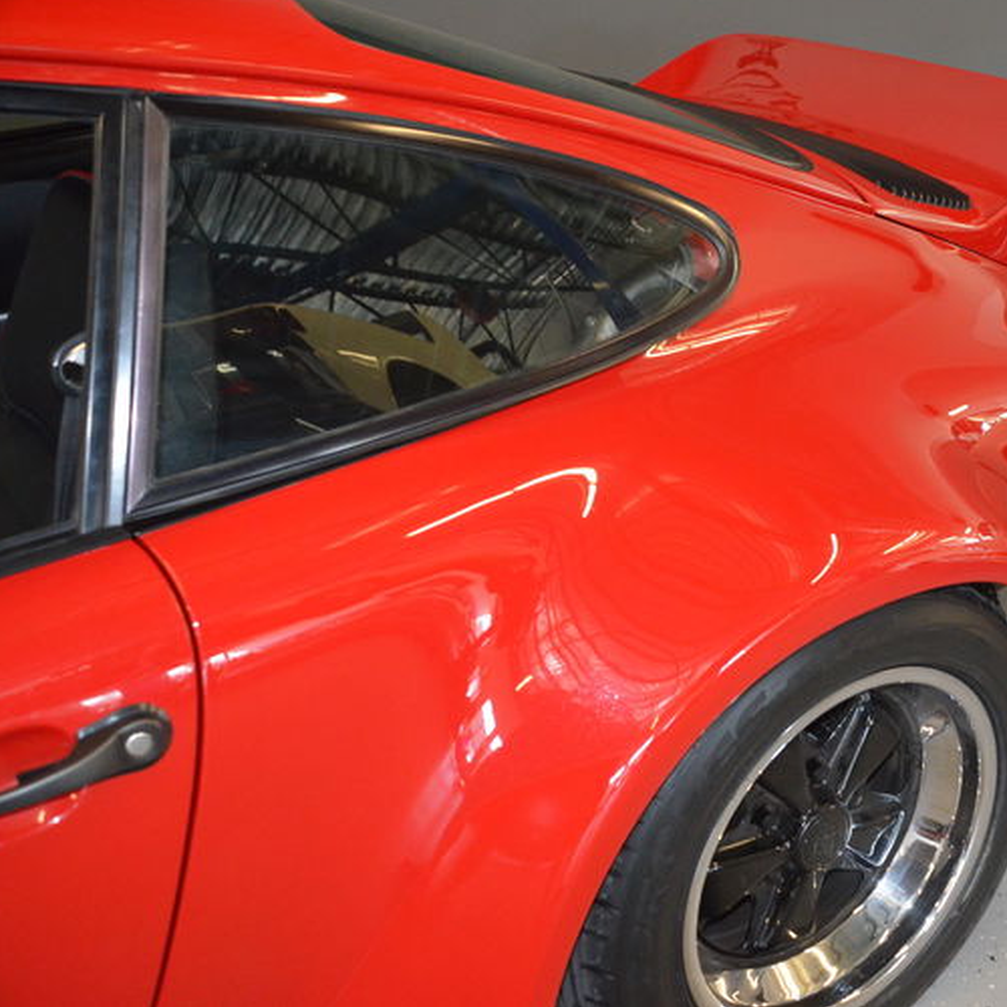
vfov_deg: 39.2
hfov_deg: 38.4
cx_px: 723
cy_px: 497
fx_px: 1415
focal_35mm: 43
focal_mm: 22
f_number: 3.8
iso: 3200
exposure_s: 1/60
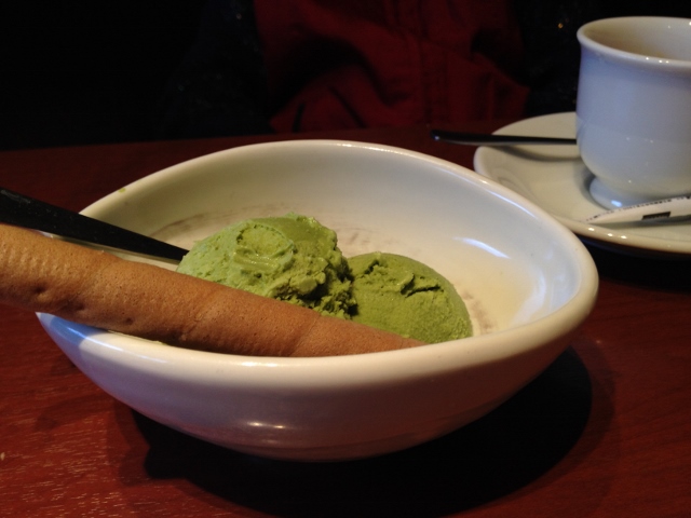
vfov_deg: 40.7
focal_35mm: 35
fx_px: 699
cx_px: 346
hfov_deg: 52.6
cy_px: 259
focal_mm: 4.28
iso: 64
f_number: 2.4
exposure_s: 1/20
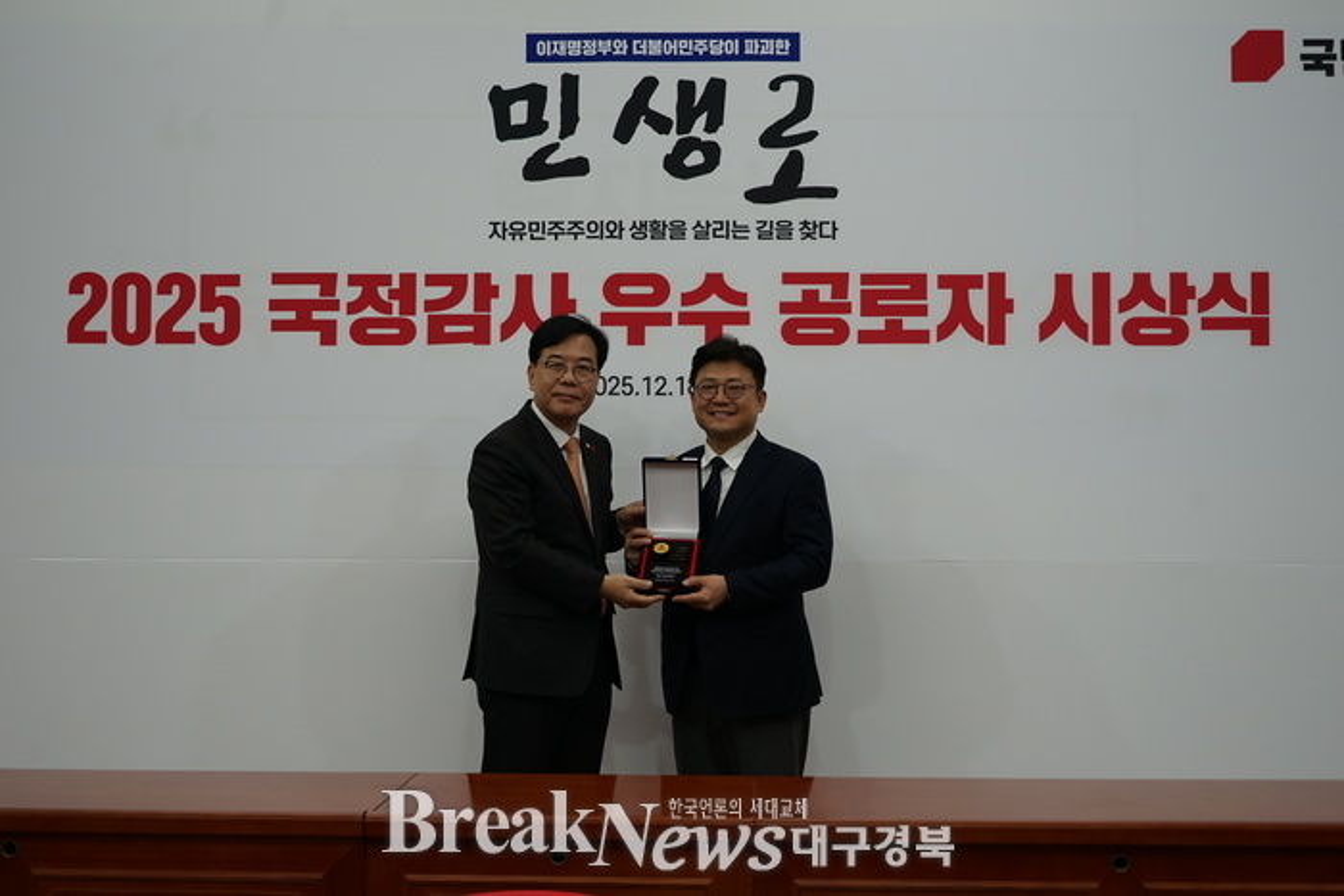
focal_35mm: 50
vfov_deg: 27.0
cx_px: 672
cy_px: 448
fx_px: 1867
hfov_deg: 39.6
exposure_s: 1/160
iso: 500
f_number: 4.5
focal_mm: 50
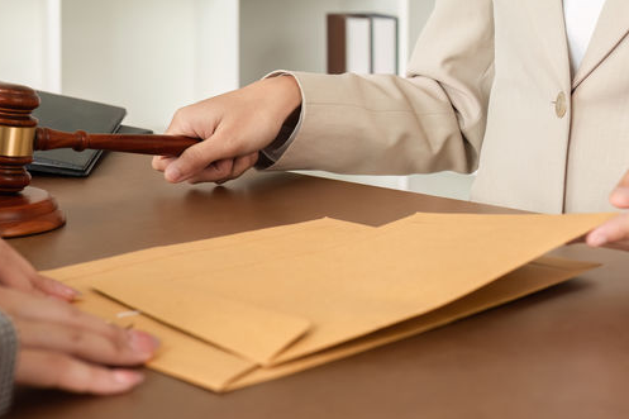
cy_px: 163
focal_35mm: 70
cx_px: 234
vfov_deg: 19.4
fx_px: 1223
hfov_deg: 28.7
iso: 800
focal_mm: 27
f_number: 3.2
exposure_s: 1/250
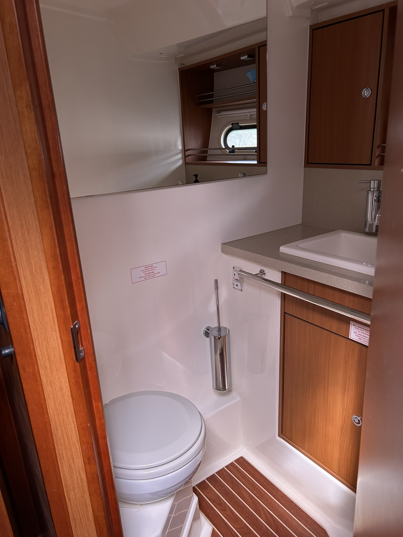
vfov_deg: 67.3
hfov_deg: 53.1
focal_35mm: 26
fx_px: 404
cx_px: 202
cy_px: 268
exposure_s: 1/89
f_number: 1.5
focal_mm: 5.7
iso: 125
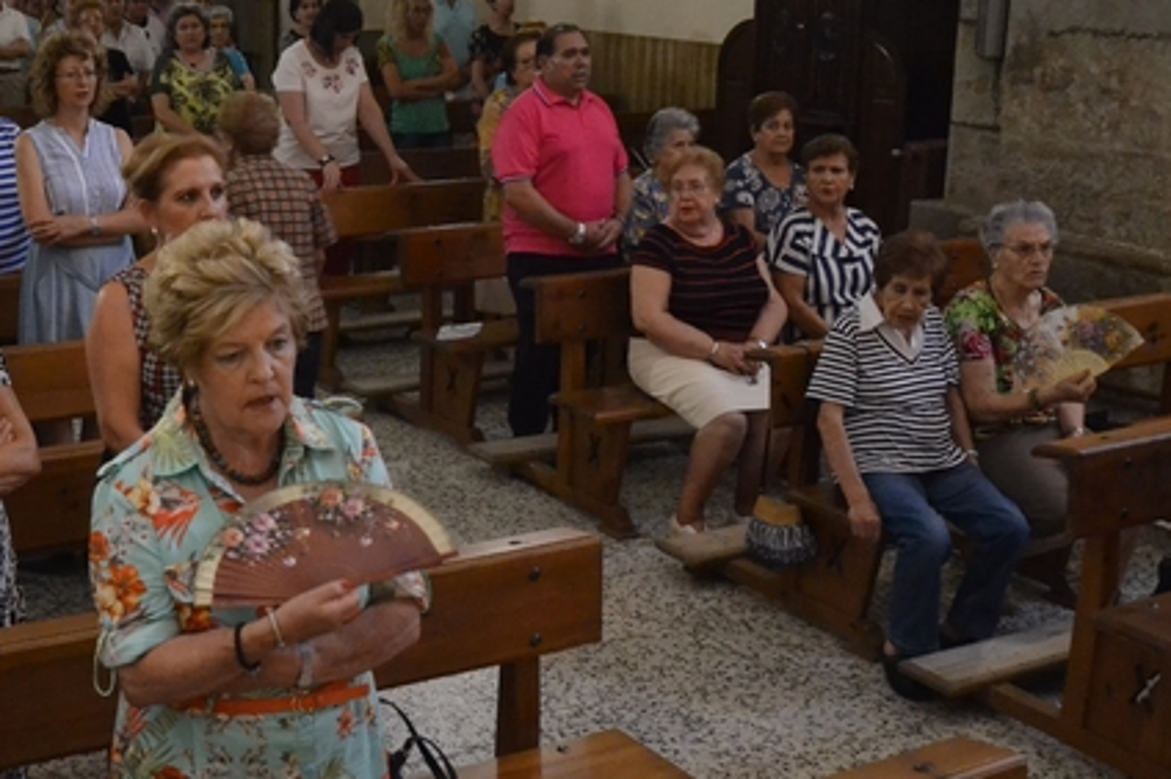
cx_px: 215
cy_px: 347
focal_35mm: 51
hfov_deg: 37.4
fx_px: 1658
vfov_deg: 26.4
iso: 3200
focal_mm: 18
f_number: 4
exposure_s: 1/60
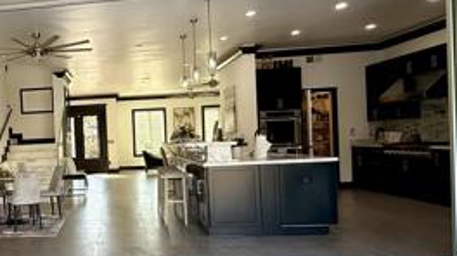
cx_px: 52
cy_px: 152
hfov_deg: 48.7
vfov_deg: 31.8
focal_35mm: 37
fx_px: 448
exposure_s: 1/120
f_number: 2.2
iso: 80
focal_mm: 2.22
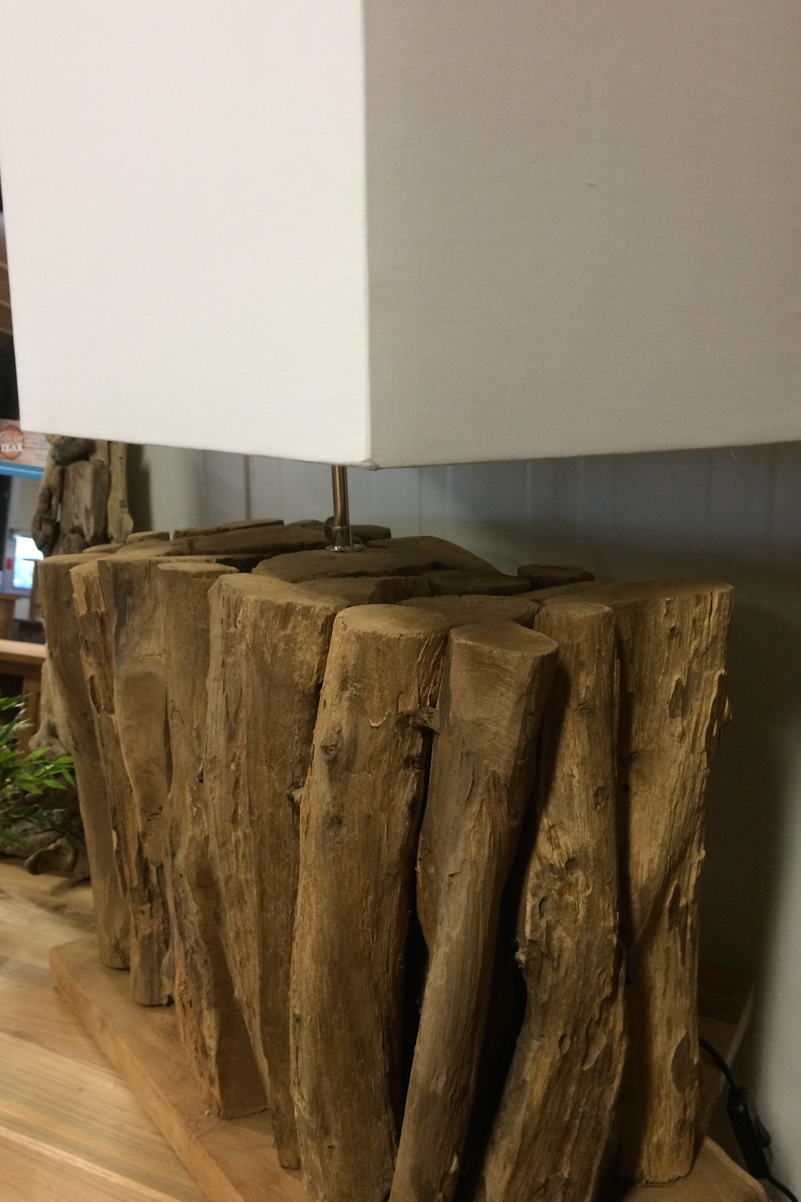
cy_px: 600
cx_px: 421
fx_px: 1035
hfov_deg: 42.3
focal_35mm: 31
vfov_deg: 60.3
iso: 80
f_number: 2.2
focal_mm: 4.15
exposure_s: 1/33
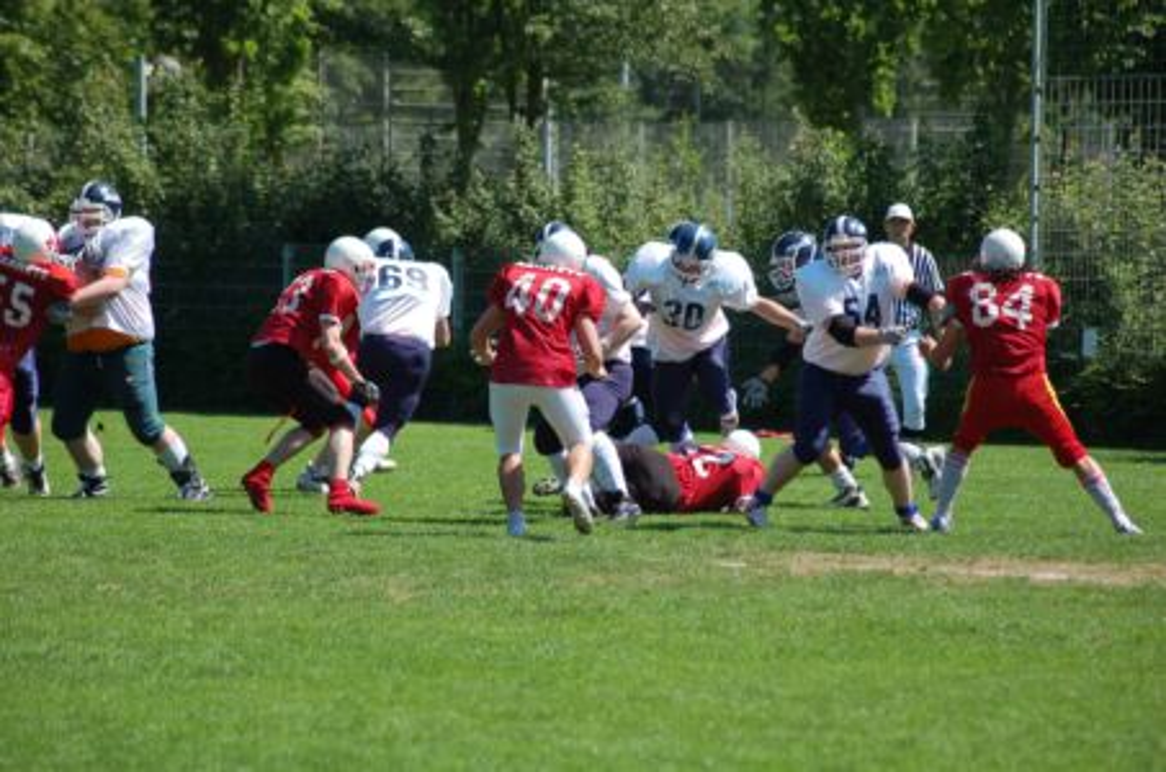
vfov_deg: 6.1
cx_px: 583
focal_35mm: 225
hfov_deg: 9.2
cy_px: 386
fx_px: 7272
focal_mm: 150
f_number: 4.5
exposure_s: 1/1000
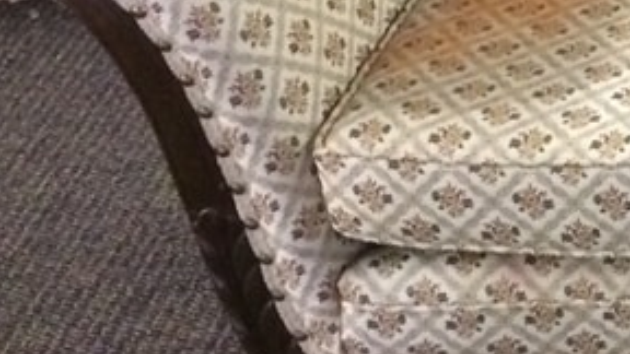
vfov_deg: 8.2
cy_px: -44
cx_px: 1270
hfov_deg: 12.8
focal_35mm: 146
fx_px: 2439
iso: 250
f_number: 2.2
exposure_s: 1/30
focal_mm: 4.15
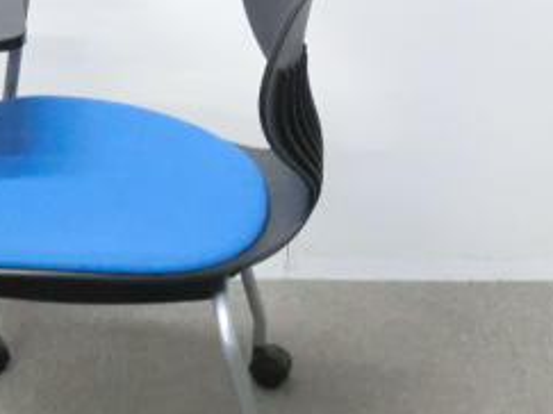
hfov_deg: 19.5
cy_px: 105
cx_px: 130
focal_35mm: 100
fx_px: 1597
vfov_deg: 14.7
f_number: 3.9
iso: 800
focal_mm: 6.9
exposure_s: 1/30
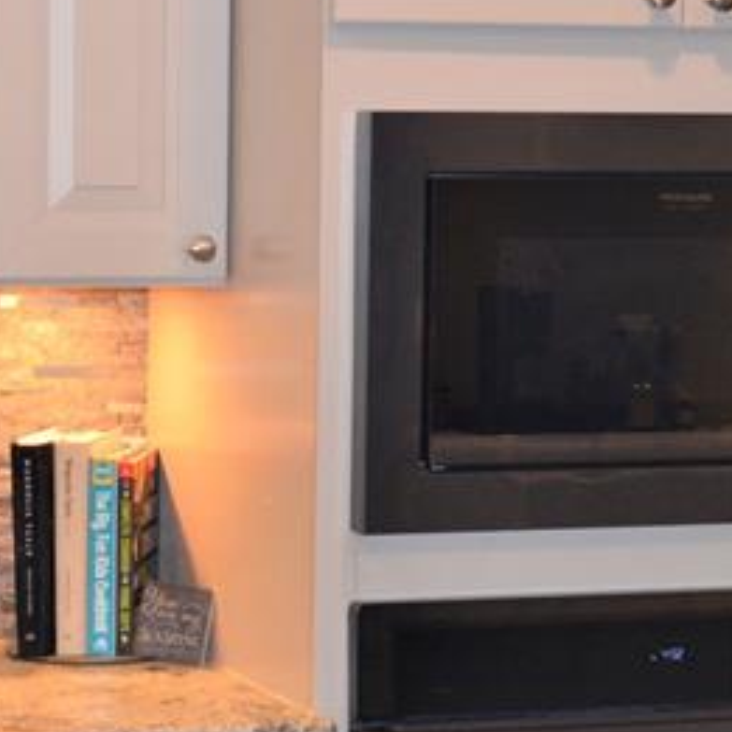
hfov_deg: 13.3
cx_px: 70
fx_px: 3110
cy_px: 550
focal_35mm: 130
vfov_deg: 13.4
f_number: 4.2
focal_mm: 26
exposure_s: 1/60
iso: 500
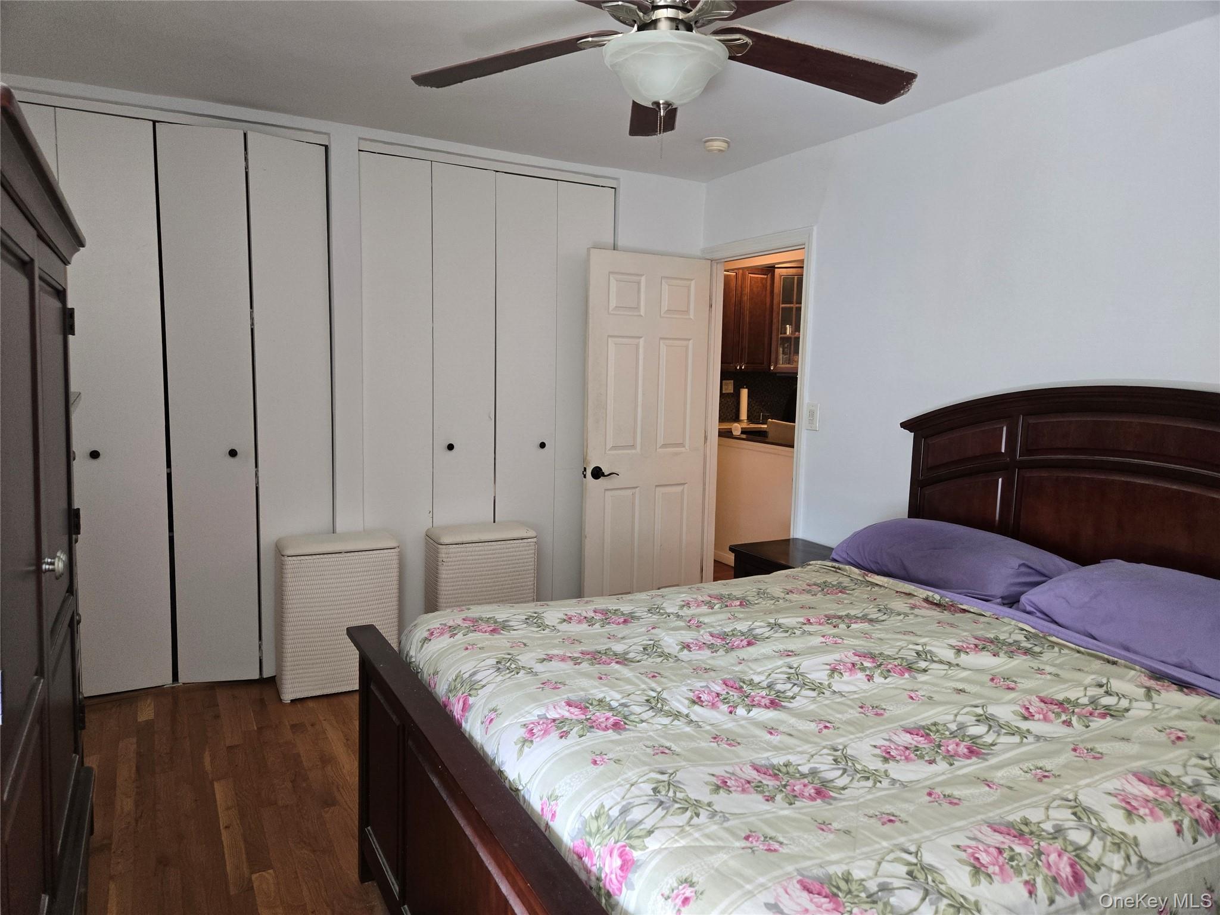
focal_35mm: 23
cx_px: 610
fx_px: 811
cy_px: 458
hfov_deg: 73.9
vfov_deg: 58.9
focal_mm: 5.4
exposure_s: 1/120
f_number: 1.8
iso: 320
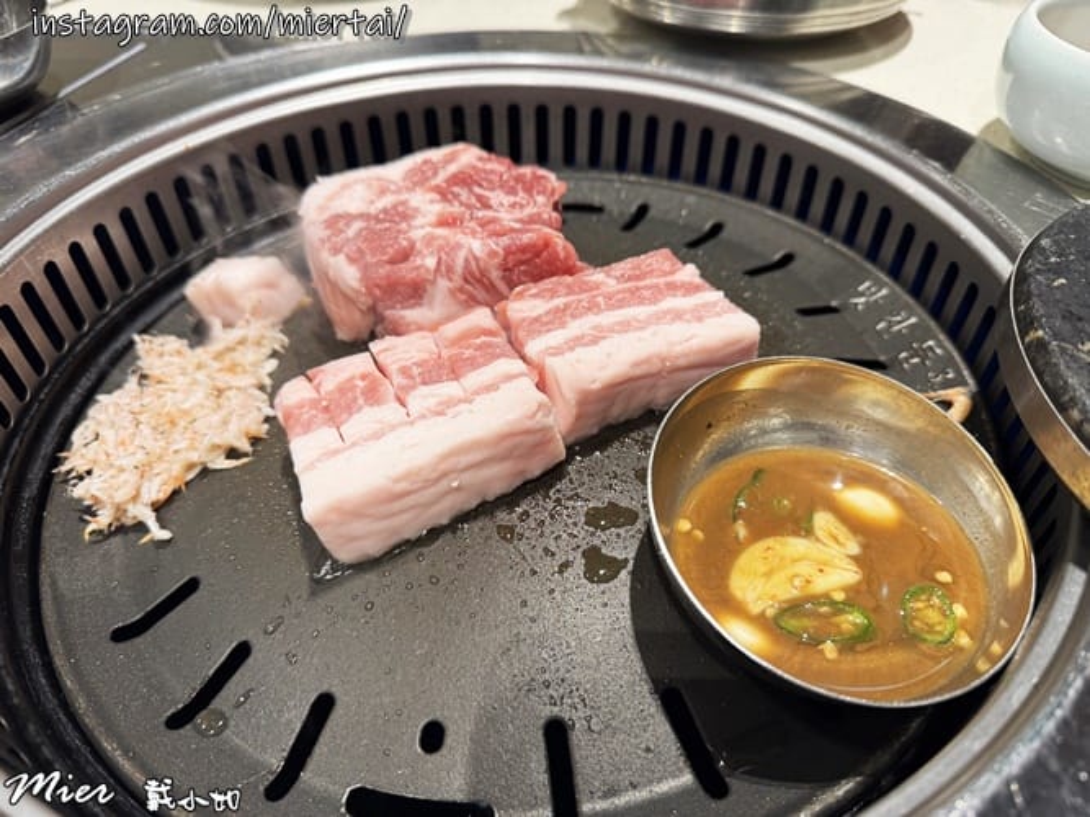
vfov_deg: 56.8
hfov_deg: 71.6
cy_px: 408
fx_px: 756
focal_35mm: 24
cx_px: 545
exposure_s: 1/60
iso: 125
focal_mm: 6.76
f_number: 1.78
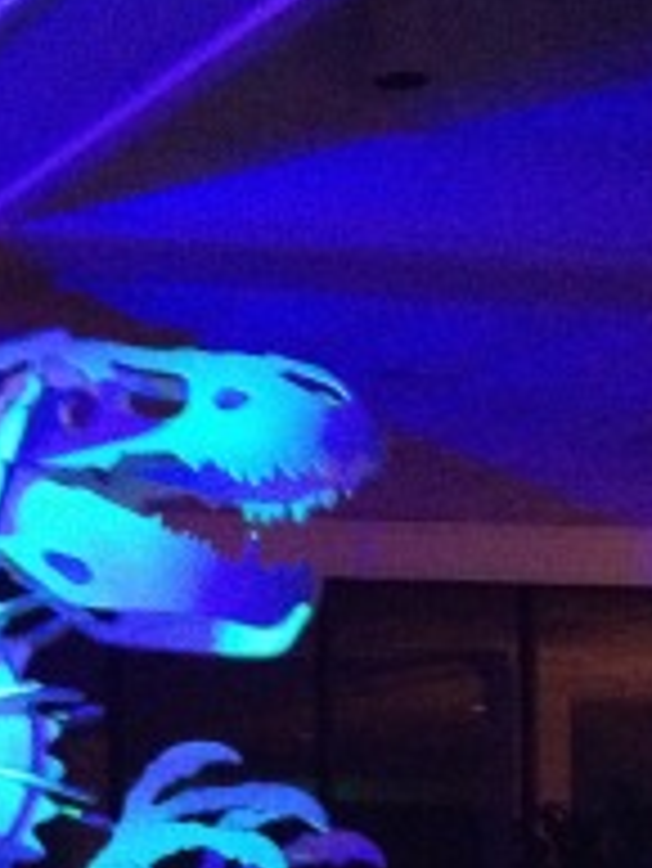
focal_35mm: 116
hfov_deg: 12.2
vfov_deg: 16.5
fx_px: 2910
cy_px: 913
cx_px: -333
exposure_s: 1/15
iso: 800
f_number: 2.4
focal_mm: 4.3
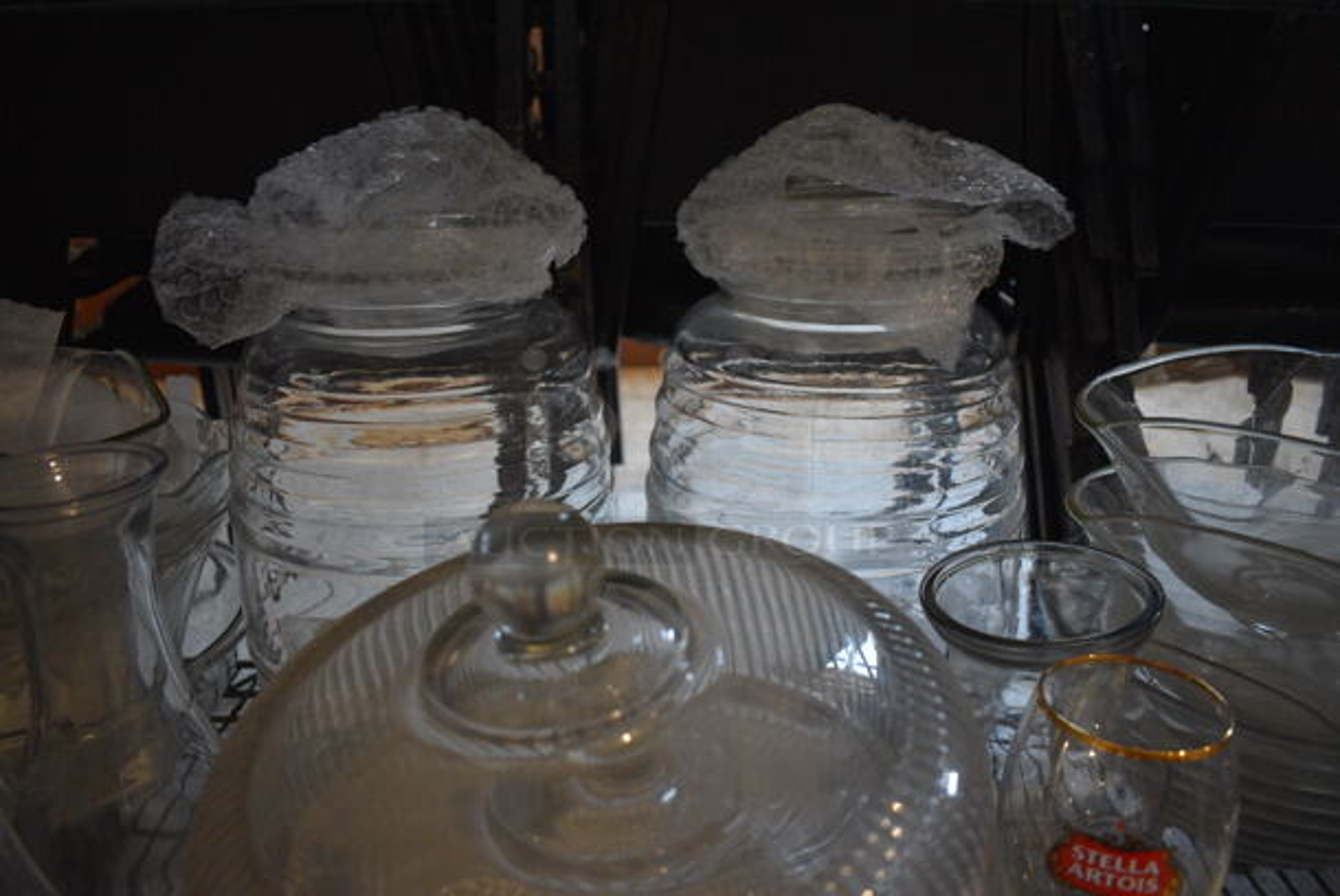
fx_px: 1006
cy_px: 448
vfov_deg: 48.0
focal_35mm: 27
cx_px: 670
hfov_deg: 67.3
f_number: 3.5
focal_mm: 18
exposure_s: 1/125
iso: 1800
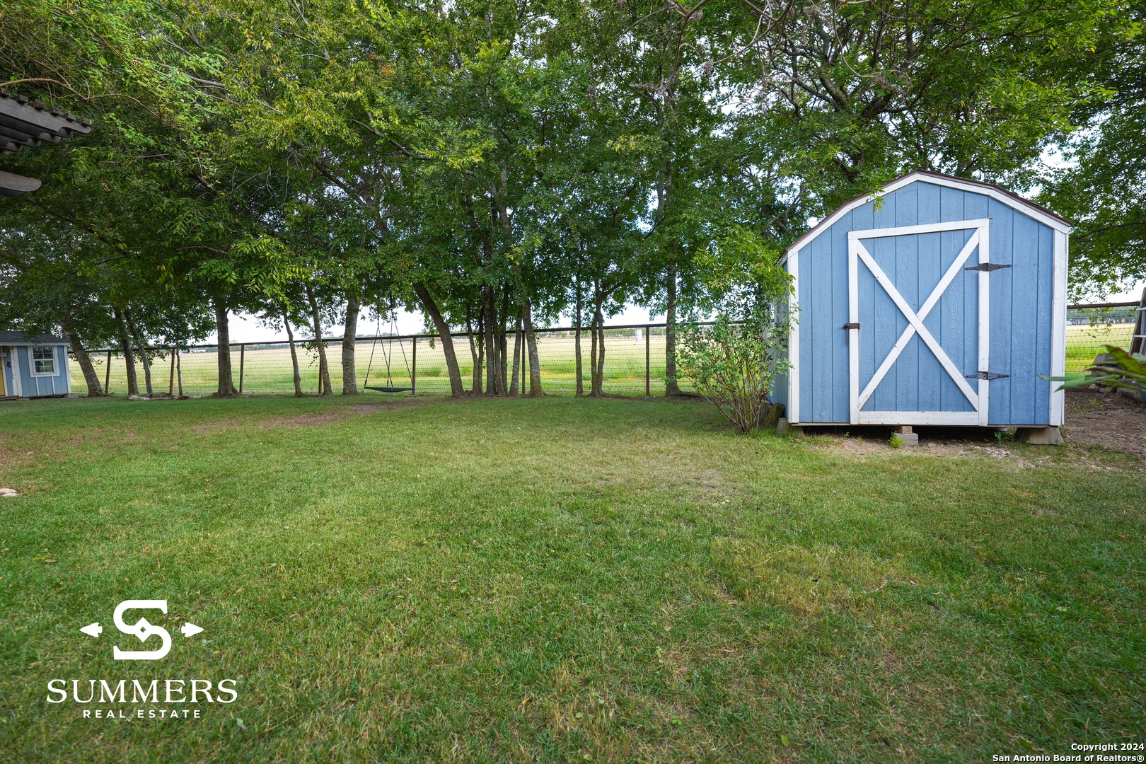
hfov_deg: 104.3
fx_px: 446
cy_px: 382
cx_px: 573
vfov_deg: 81.2
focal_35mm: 14
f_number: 4
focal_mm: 14
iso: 125
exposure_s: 1/160
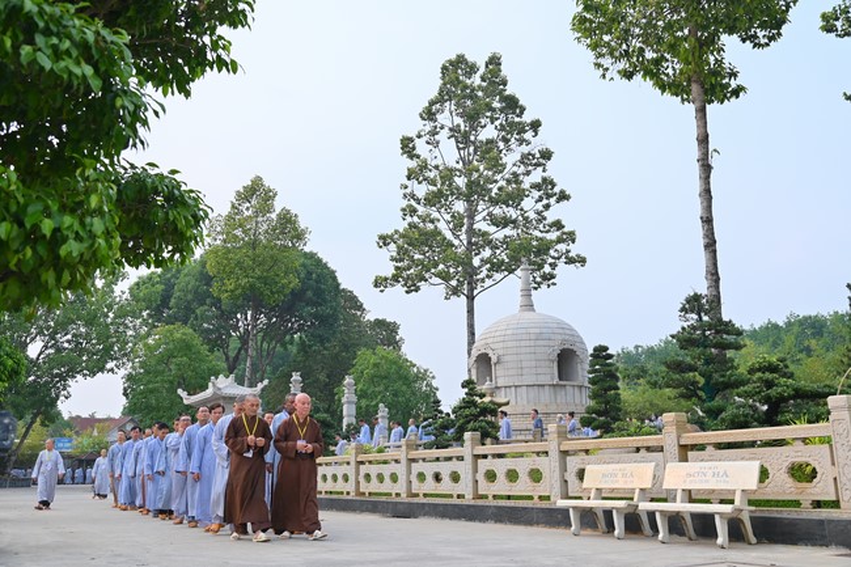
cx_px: 426
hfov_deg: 58.7
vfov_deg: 41.1
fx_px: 756
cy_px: 284
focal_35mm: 32
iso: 125
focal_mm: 32
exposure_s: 1/250
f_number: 6.3
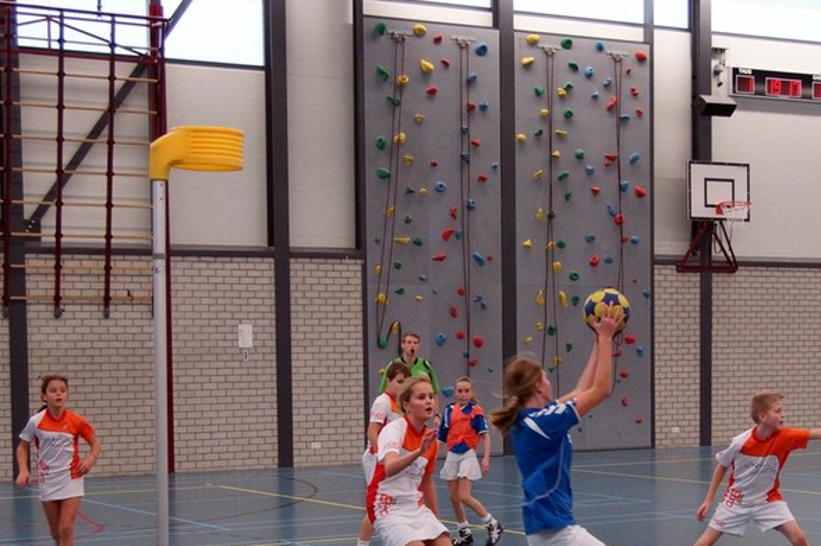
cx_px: 498
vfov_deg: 18.5
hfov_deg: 27.7
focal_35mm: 73
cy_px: 425
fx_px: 1664
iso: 1250
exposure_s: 1/160
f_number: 4.5
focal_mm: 28
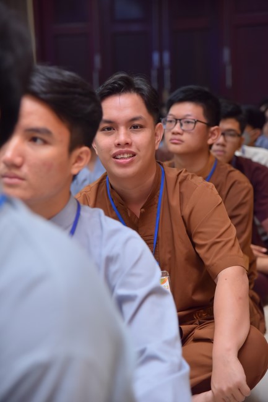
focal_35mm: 92
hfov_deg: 14.9
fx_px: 1028
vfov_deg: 22.1
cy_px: 201
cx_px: 134
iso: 1250
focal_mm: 92
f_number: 4.5
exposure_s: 1/125
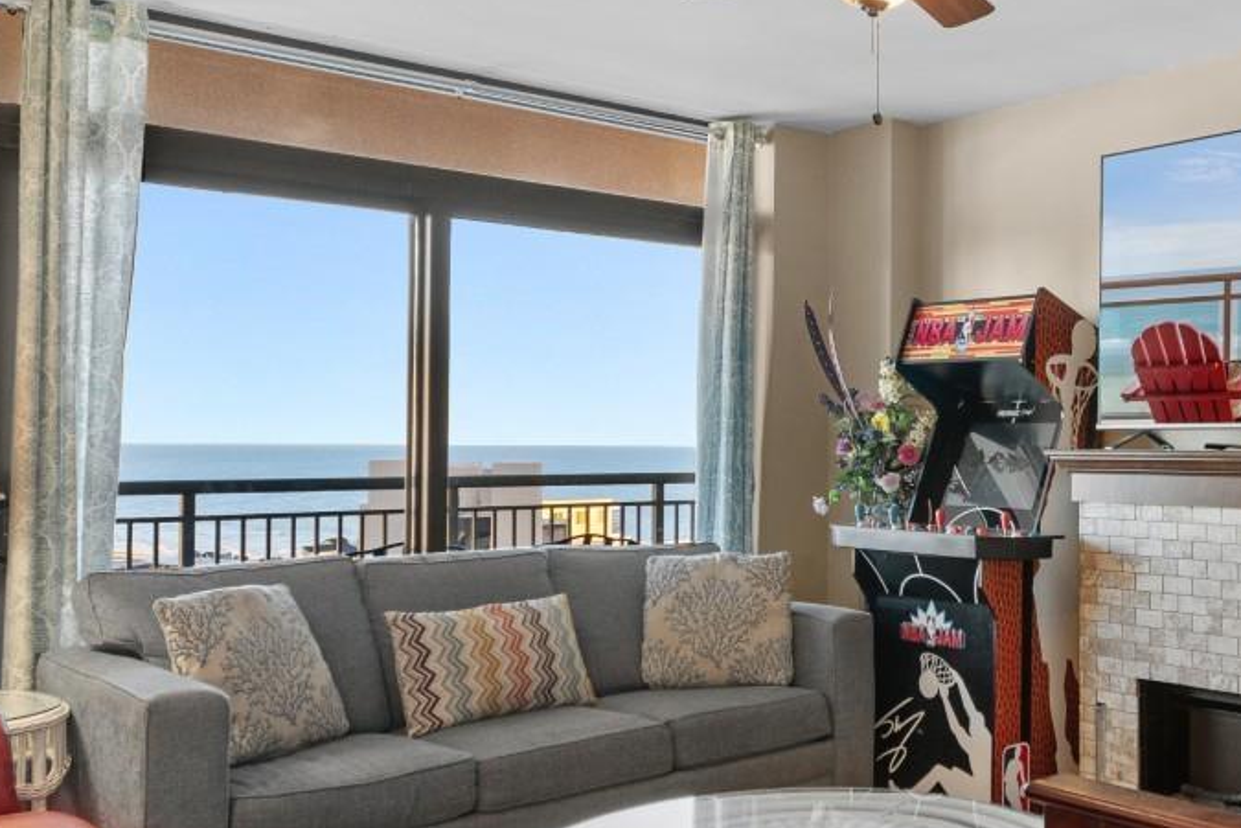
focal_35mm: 36
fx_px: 1241
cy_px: 425
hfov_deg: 50.5
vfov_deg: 36.9
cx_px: 962
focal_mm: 10
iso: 100
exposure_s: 1/3
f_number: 4.5
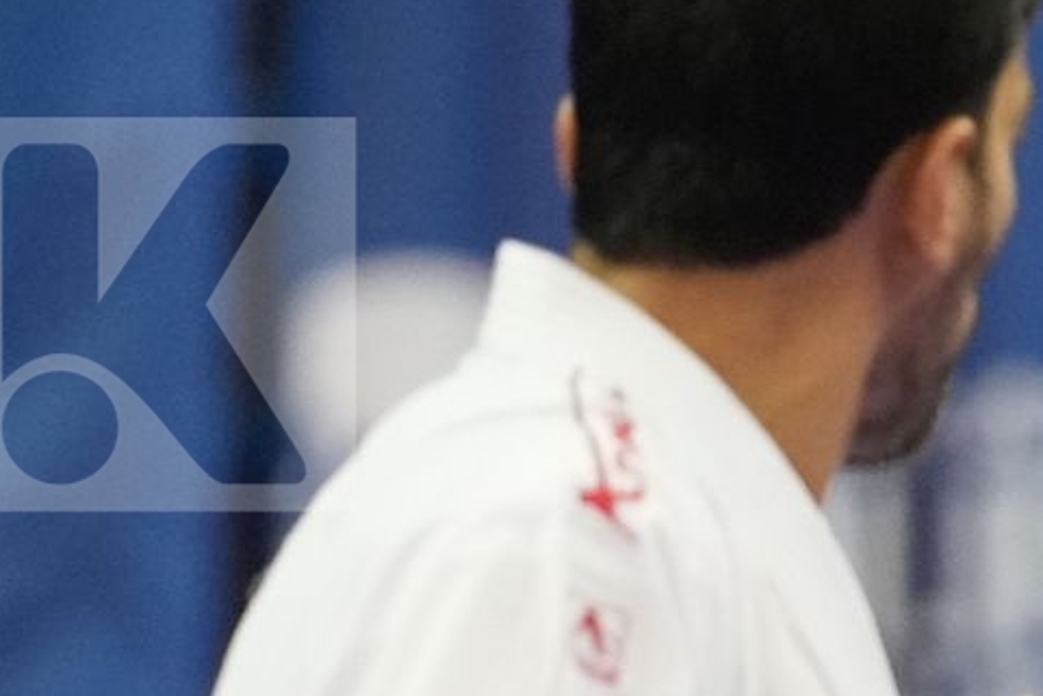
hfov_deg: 1.8
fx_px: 32544
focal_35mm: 1123
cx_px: 1624
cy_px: 1082
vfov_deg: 1.2
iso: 5000
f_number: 2.8
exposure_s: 1/1000
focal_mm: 200
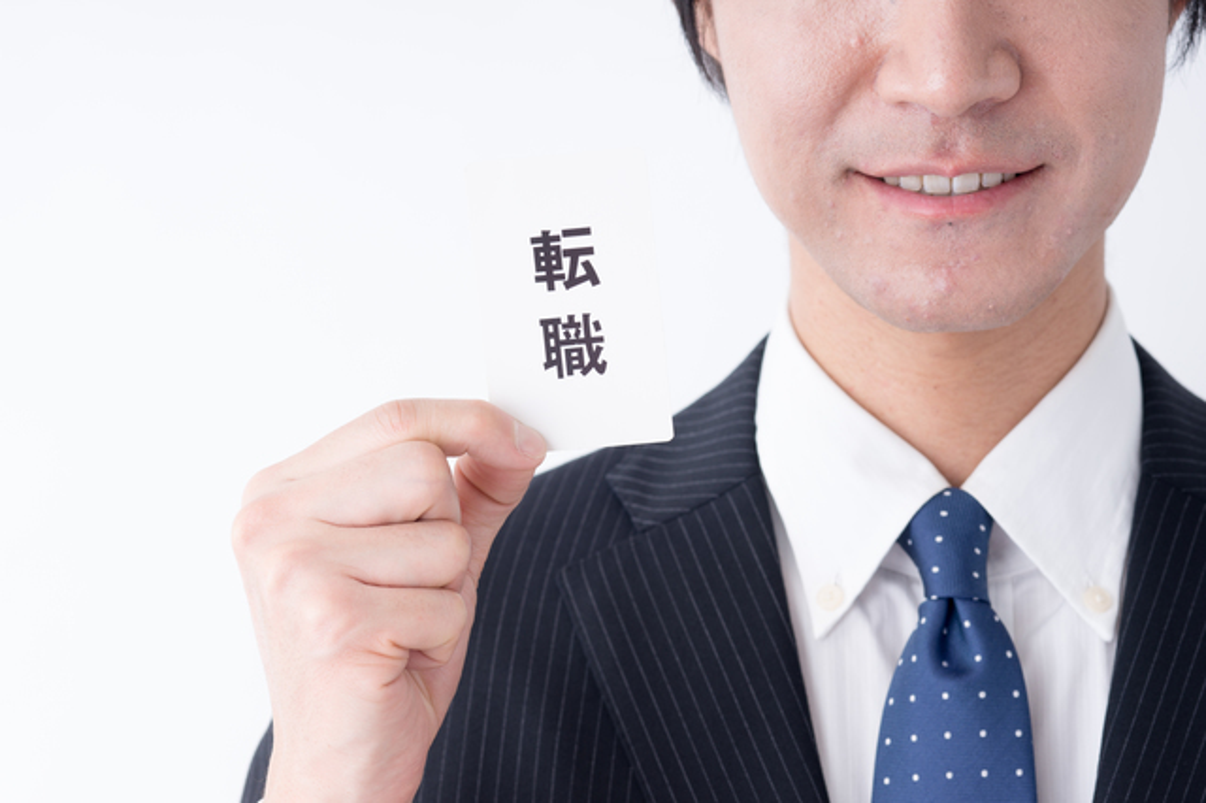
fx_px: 2846
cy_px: 402
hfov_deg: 23.9
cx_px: 603
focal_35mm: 85
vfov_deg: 16.1
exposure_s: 1/125
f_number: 8
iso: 100
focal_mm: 85
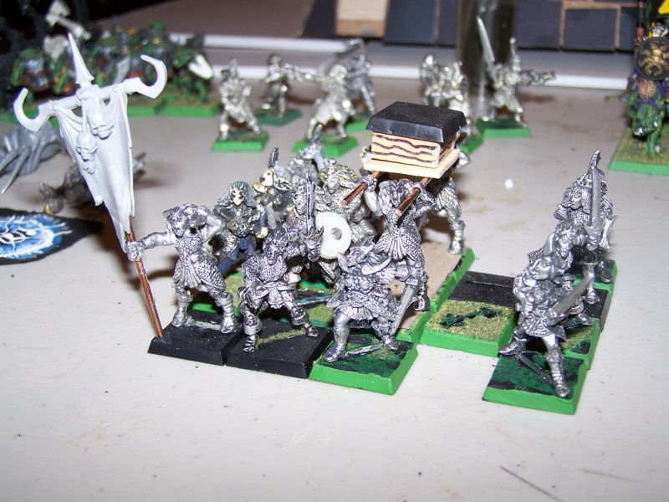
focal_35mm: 51
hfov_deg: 37.5
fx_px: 986
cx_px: 334
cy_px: 251
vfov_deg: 28.6
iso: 80
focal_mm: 8.5
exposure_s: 1/60
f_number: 3
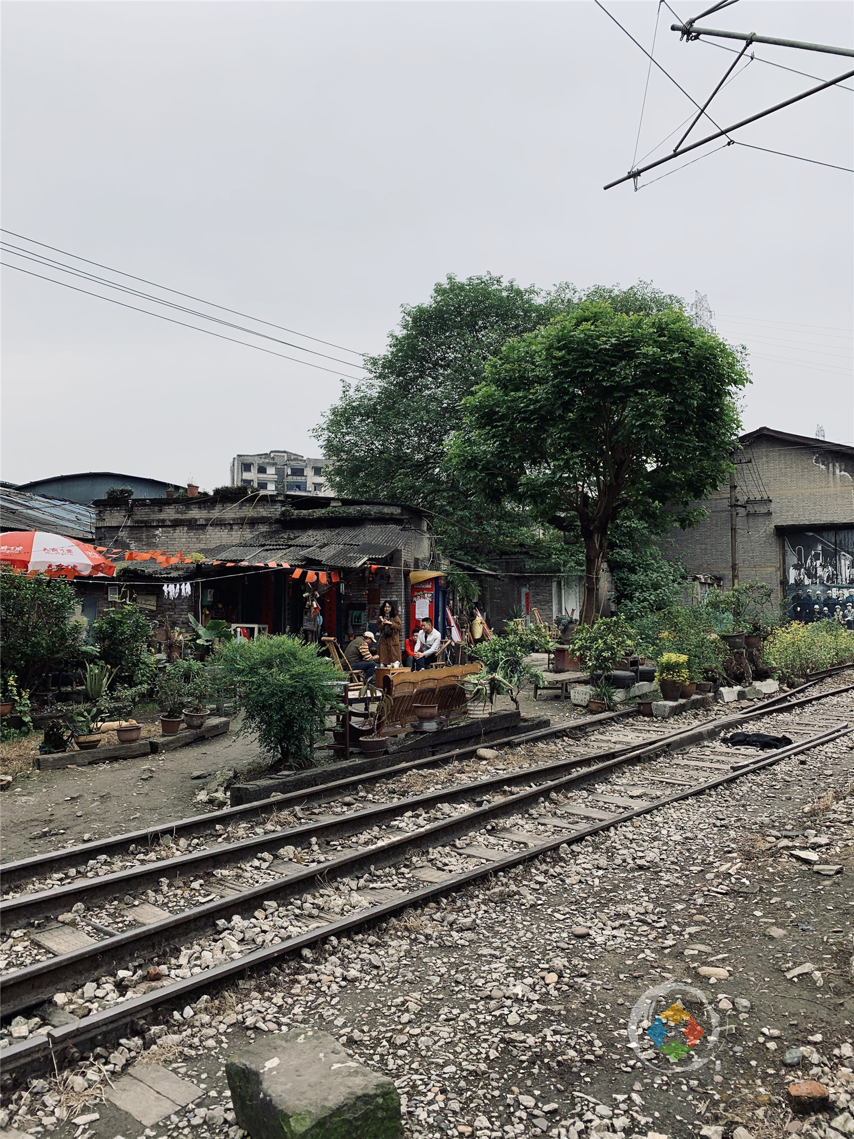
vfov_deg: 67.3
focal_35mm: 26
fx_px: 855
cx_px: 427
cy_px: 570
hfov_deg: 53.1
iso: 25
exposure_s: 1/1468
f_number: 1.8
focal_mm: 4.25
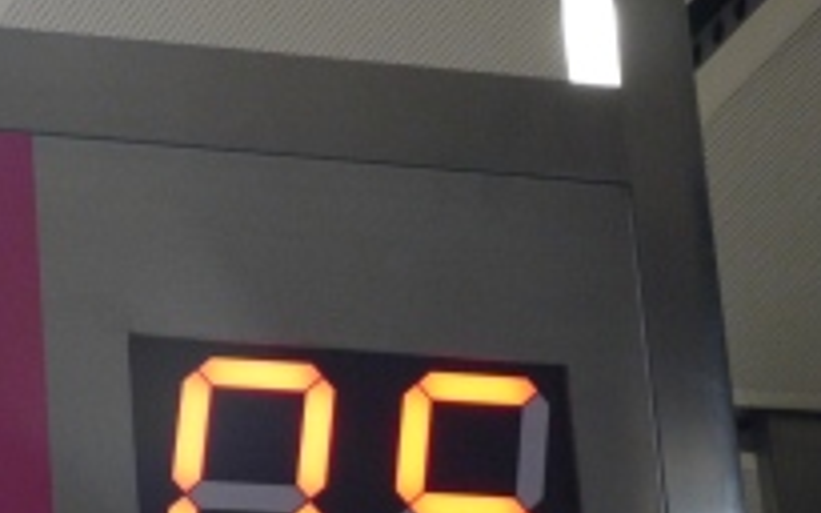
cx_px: 88
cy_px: 333
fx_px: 4362
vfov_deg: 6.7
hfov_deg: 10.7
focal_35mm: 195
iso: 1600
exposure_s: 1/20
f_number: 5.6
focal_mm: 42
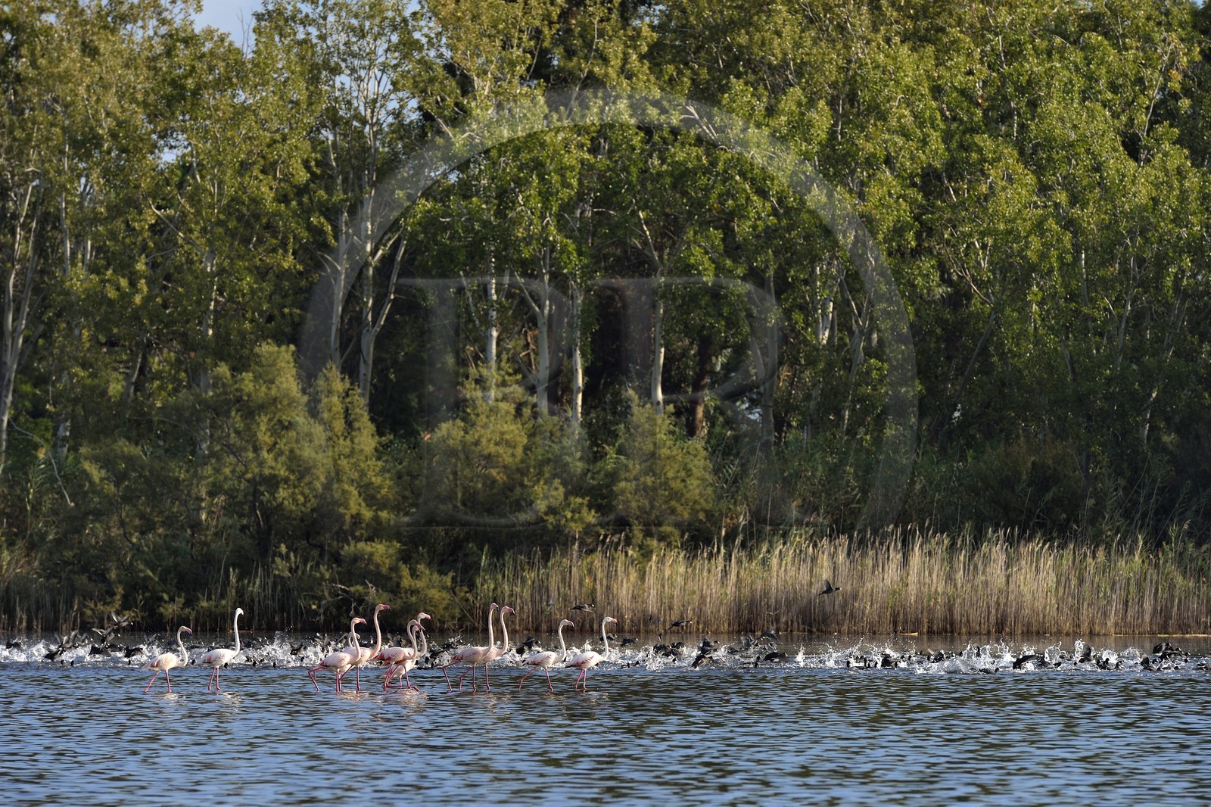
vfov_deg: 4.9
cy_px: 404
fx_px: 9416
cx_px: 606
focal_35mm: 280
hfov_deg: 7.4
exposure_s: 1/800
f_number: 8
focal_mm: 280
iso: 400
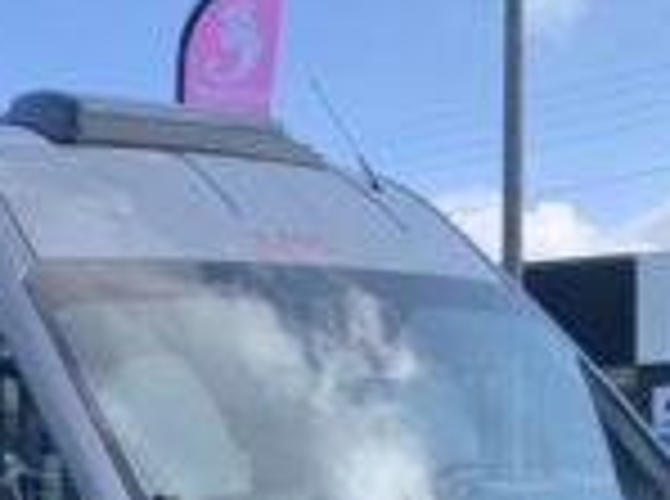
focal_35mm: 70
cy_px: 595
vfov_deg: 19.7
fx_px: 1352
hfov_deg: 27.8
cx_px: 292
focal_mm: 4.25
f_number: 1.8
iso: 25
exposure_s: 1/954
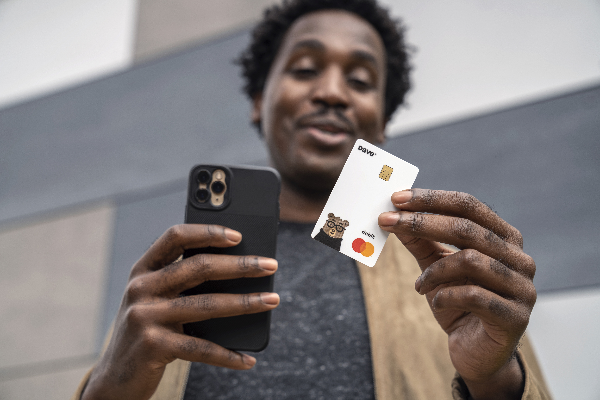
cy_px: 200
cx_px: 300
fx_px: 850
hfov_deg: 38.9
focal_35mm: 51
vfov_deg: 26.5
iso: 50
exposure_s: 1/250
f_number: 3.5
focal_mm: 51
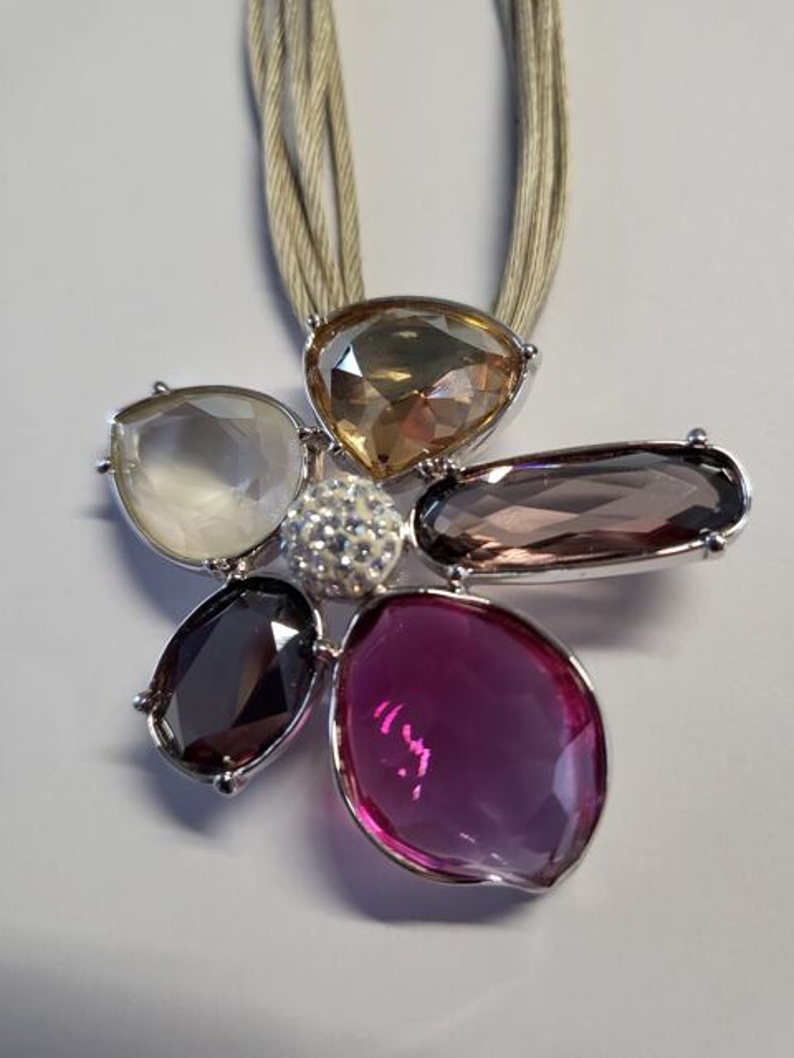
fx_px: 795
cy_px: 529
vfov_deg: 67.3
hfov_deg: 53.1
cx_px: 397
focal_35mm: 26
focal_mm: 4.25
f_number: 1.8
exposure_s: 1/50
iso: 200
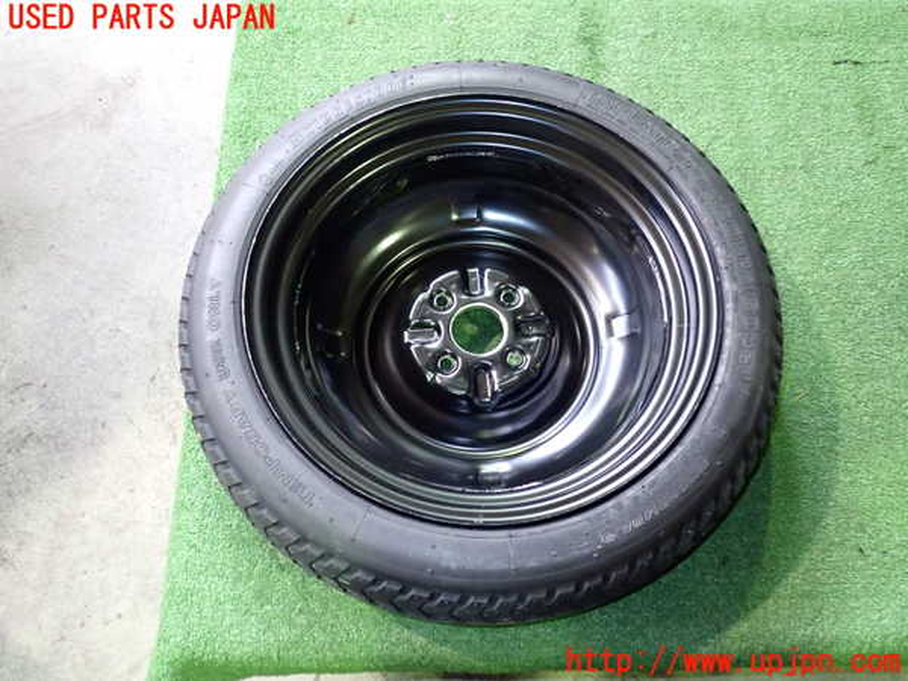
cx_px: 454
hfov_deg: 60.0
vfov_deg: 46.8
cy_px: 340
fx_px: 787
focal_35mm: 30
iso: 640
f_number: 2.3
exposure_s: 1/30
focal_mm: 5.4
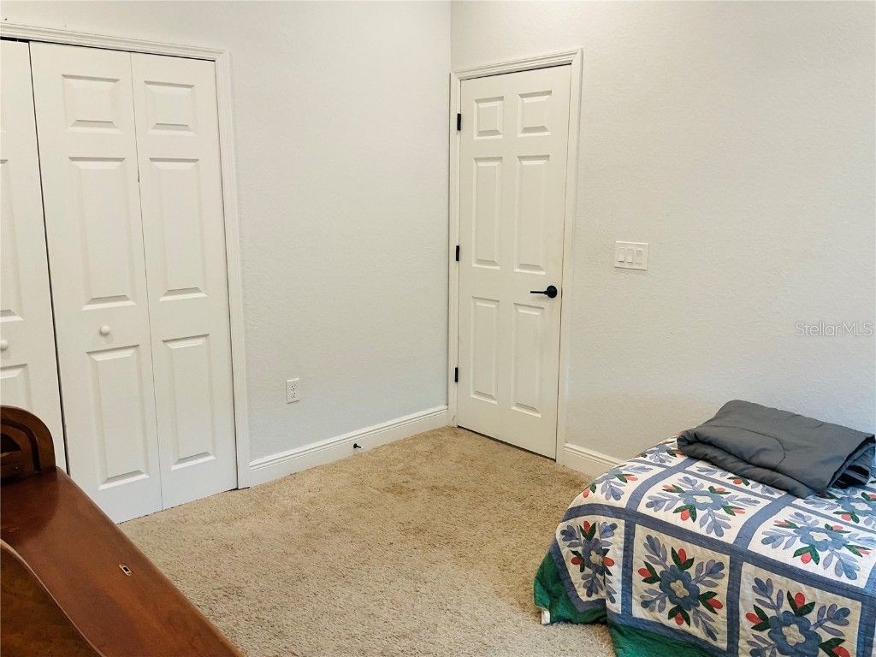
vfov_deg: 48.2
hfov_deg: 61.7
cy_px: 328
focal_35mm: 29
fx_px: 734
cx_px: 438
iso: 64
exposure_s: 1/60
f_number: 1.8
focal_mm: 3
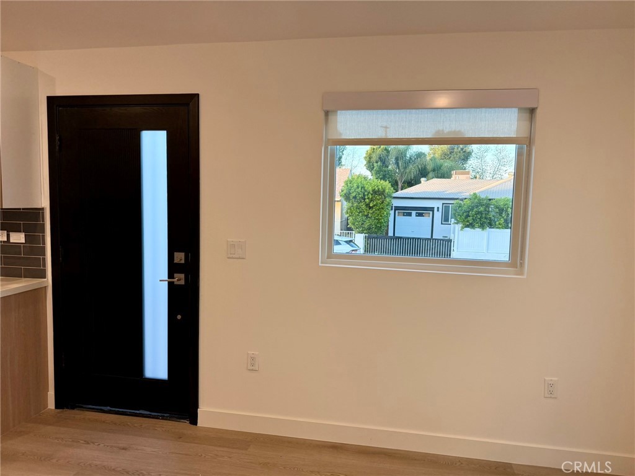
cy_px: 238
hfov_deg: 71.6
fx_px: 440
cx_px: 318
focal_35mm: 24
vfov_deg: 56.8
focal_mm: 6.76
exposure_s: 1/185
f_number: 1.78
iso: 160
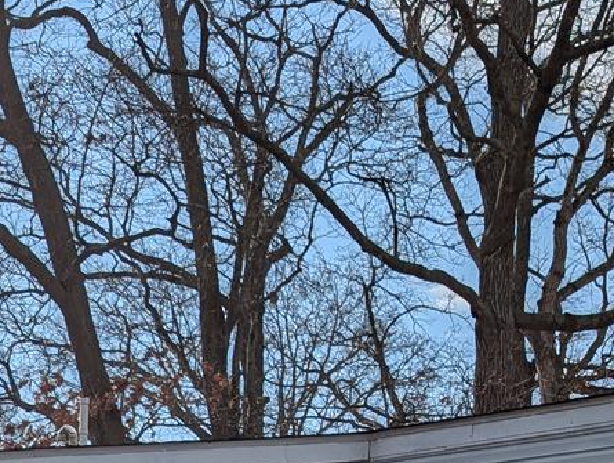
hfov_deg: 17.8
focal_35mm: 110
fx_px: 1954
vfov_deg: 12.9
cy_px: 668
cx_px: 436
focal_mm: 6.81
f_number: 1.85
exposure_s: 1/4926
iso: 42
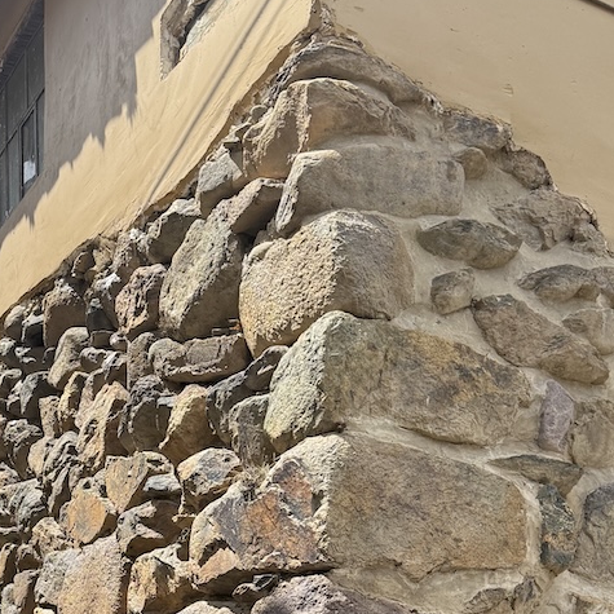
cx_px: 20
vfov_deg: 29.0
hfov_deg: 28.4
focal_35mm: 57
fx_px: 1144
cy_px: 539
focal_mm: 6.76
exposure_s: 1/4673
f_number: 1.78
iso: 100
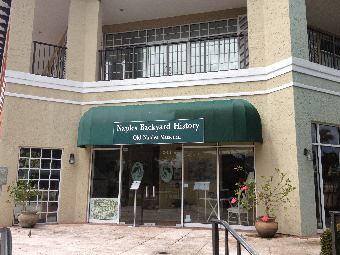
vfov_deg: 40.7
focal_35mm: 35
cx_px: 170
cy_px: 128
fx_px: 344
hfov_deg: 52.6
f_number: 2.4
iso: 50
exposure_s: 1/1453
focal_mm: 4.28
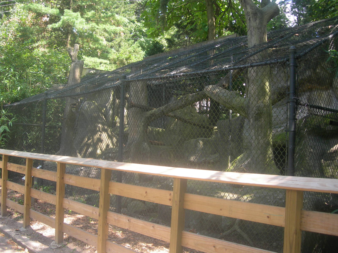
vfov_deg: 37.7
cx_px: 169
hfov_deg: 49.0
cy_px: 126
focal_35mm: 38
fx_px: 371
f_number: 2.8
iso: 50
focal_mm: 7.8
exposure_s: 1/104
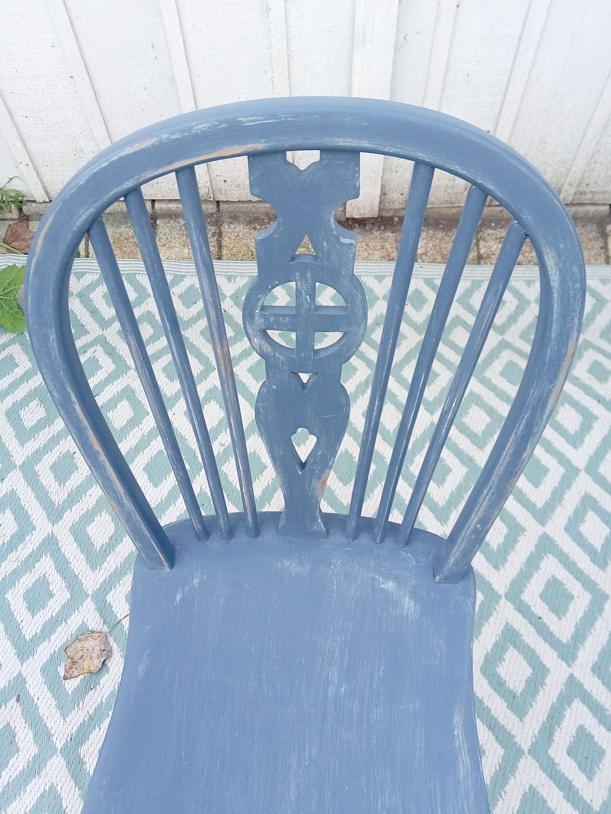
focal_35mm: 28
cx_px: 306
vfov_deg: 63.4
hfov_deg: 49.7
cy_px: 407
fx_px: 659
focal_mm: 3.57
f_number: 1.8
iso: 116
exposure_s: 1/50
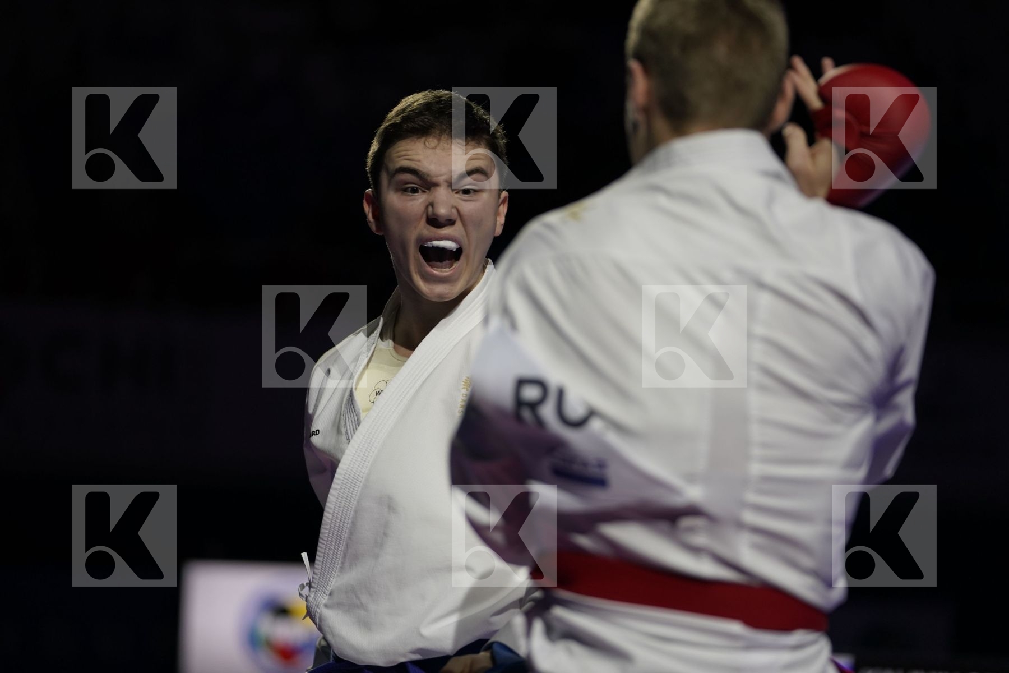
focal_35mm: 144
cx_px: 504
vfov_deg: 9.5
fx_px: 4036
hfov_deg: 14.3
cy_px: 336
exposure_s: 1/1000
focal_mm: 144
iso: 1250
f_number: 2.8
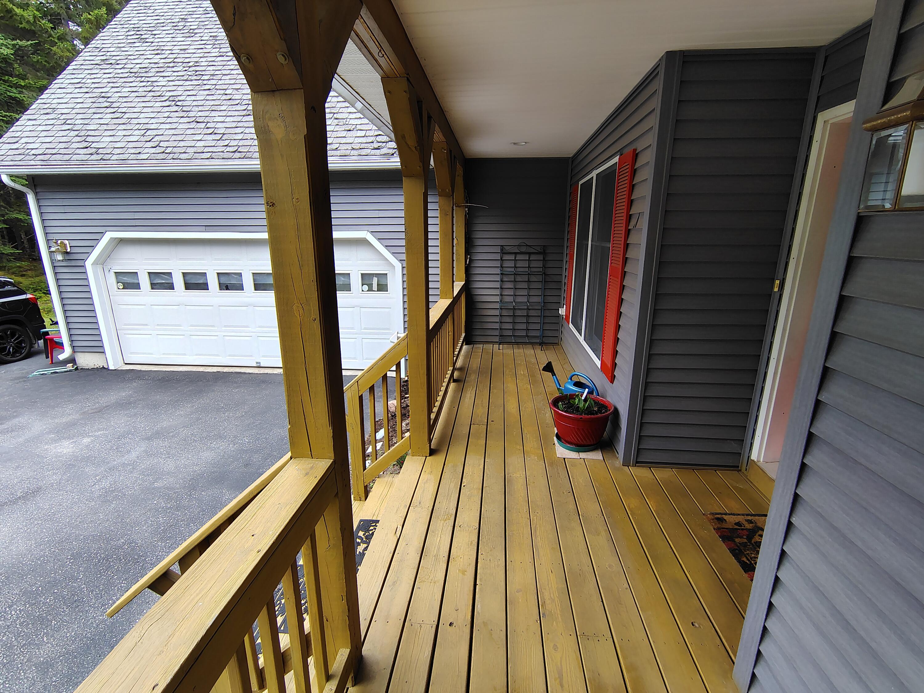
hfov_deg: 94.5
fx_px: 427
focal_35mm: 16
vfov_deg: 78.1
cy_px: 346
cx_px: 462
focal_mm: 2.13
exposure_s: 1/182
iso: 100
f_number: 2.2
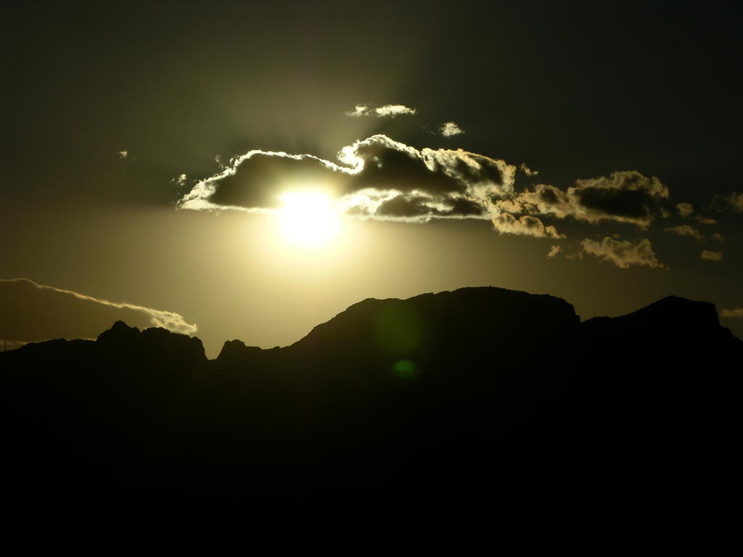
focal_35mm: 160
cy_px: 278
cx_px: 372
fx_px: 3434
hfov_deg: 12.3
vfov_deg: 9.3
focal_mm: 41.1
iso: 50
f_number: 7.9
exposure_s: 1/1634
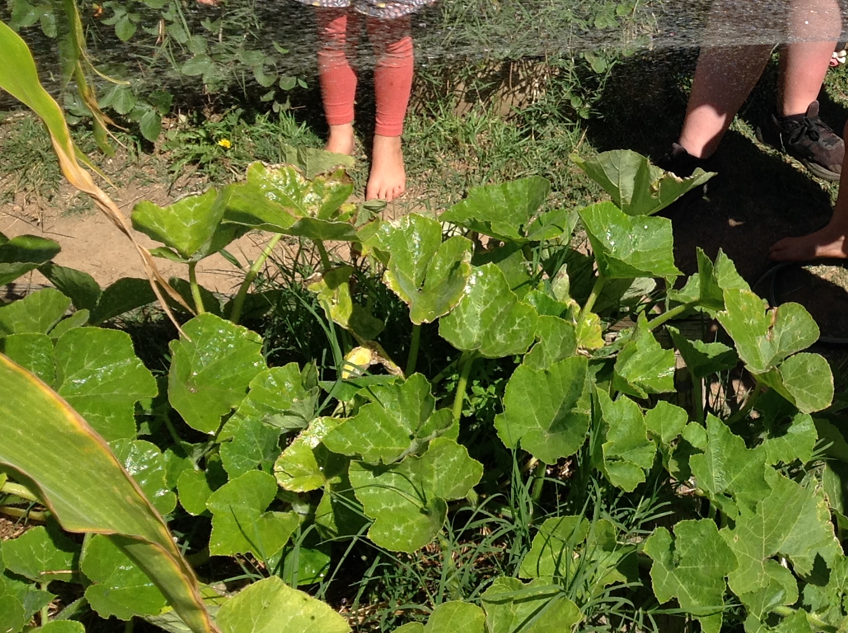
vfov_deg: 21.3
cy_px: 115
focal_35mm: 68
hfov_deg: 27.5
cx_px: 777
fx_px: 1663
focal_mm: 4.28
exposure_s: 1/1779
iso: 50
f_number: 2.4
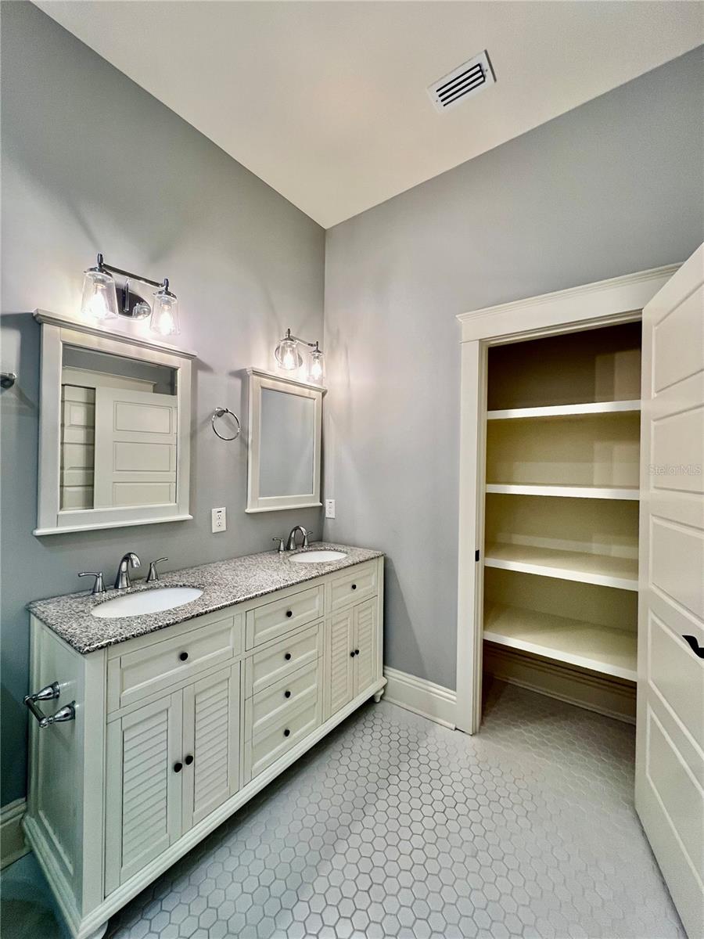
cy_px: 470
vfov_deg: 106.2
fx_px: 353
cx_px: 352
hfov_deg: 89.9
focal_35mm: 13
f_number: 1.8
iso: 250
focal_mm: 1.57
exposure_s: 1/120
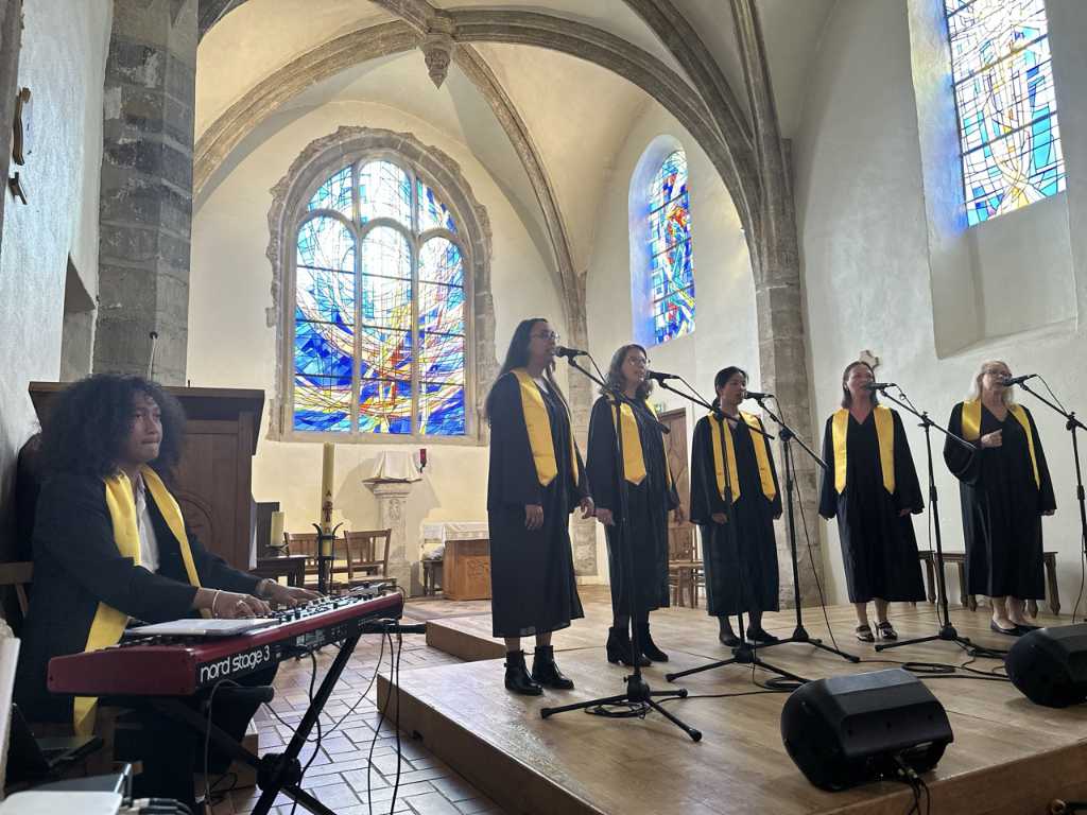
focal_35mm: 24
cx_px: 544
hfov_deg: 71.6
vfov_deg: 56.8
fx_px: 754
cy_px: 408
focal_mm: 6.9
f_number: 1.8
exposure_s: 1/60
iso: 250
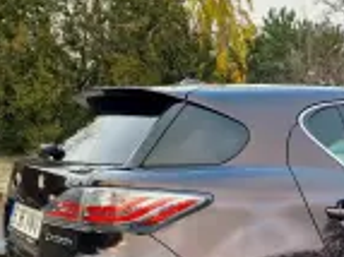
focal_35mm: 58
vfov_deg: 24.4
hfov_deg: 31.4
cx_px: 322
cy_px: 233
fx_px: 576
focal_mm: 6.4
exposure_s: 1/182
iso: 50
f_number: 1.8
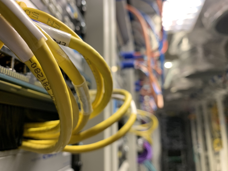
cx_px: 114
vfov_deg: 53.1
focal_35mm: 26
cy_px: 86
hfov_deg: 67.3
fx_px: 171
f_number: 1.8
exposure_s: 1/50
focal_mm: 4.25
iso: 125
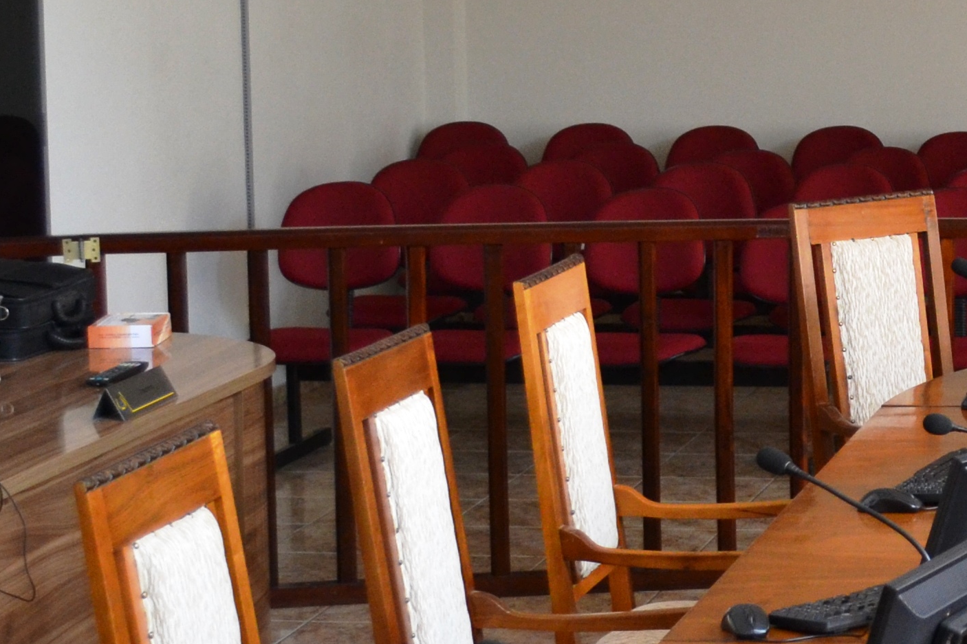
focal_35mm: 118
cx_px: 1363
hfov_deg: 16.1
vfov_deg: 11.6
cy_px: 285
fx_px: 3169
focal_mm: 24
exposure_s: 1/60
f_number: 4
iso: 900
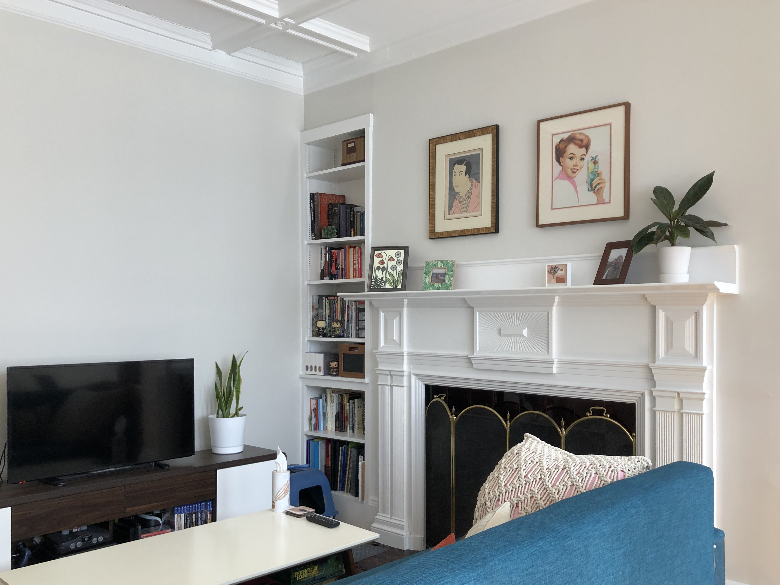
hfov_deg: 58.3
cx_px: 405
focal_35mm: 31
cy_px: 323
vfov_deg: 45.4
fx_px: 698
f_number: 1.8
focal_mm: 3.99
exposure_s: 1/30
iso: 25
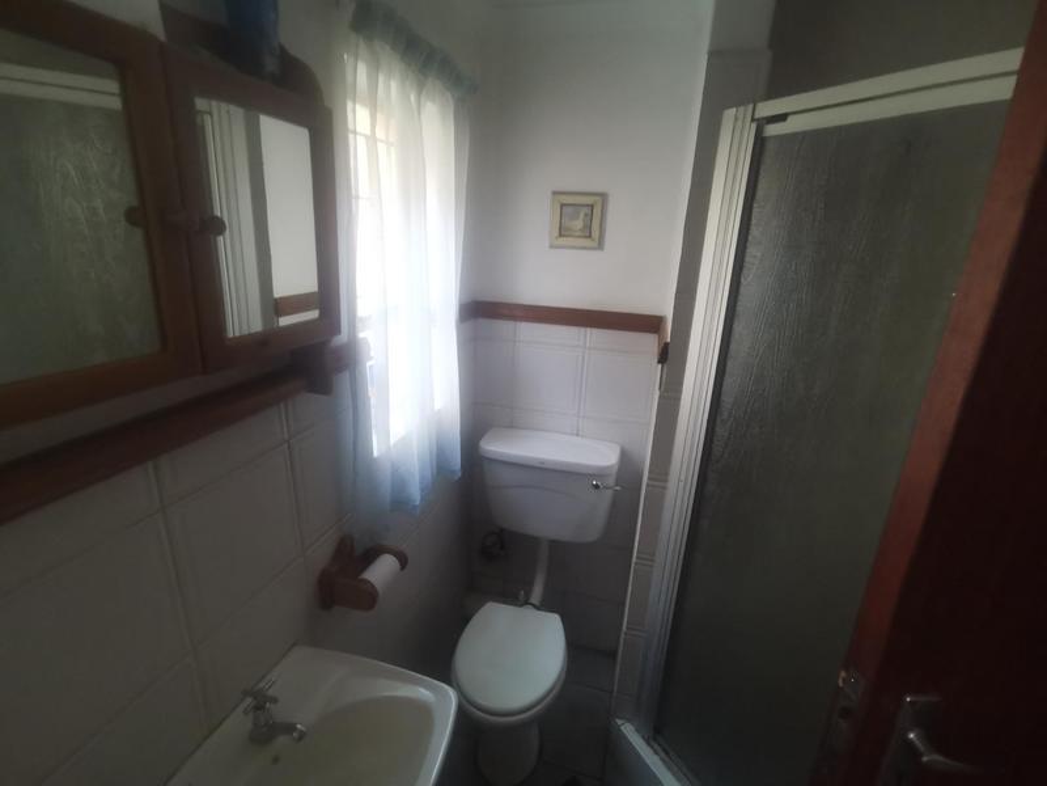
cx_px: 524
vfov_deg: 74.7
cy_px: 393
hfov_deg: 91.0
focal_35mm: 17
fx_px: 514
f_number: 2.2
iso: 500
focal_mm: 2.26
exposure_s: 1/25
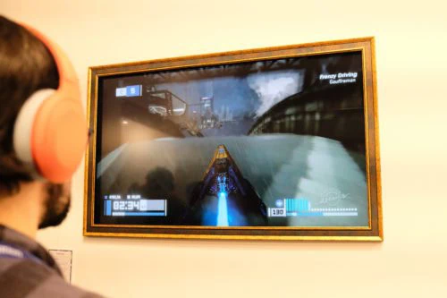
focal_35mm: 38
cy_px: 149
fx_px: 472
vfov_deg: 35.0
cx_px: 224
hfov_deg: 50.7
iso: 8000
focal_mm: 25.4
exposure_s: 1/500
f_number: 3.2
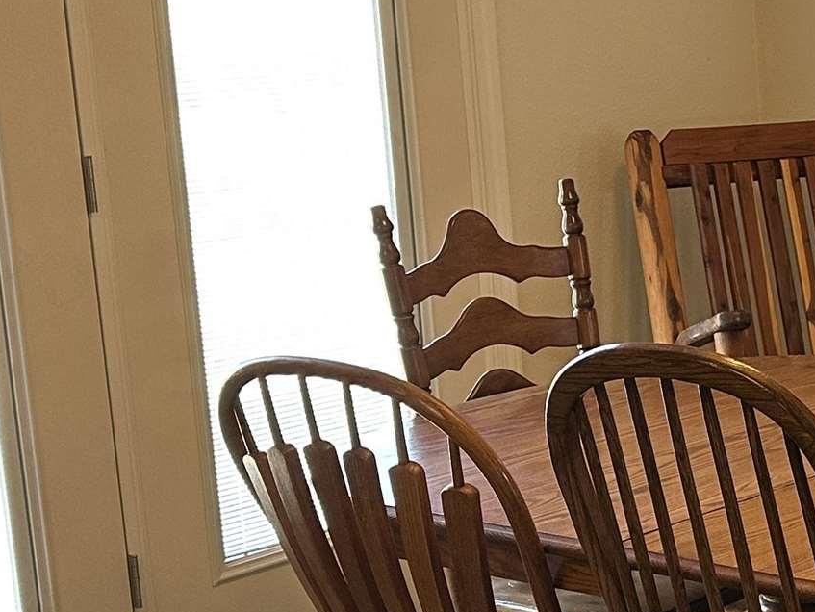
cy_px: 388
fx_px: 2049
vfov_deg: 17.0
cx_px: 1029
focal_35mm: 87
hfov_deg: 20.7
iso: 200
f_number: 1.78
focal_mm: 6.86
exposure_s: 1/120
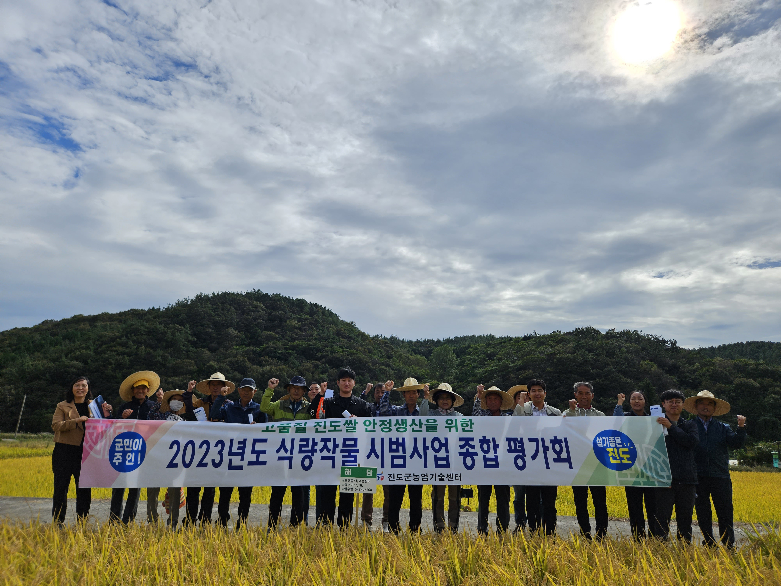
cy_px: 293
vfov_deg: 58.9
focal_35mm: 23
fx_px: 519
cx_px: 390
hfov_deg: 73.9
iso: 25
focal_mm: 5.4
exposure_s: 1/3737
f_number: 1.8
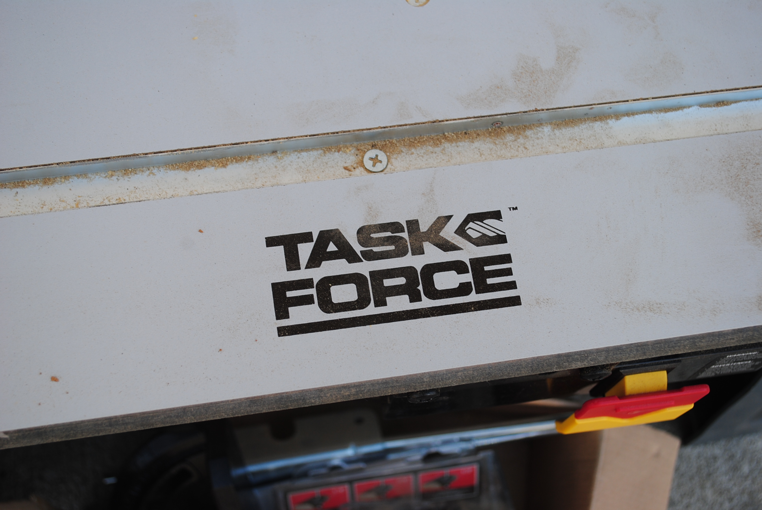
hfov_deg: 37.8
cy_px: 255
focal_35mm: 52
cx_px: 381
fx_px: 1113
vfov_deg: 25.8
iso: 100
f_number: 5
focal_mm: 35
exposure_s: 1/100
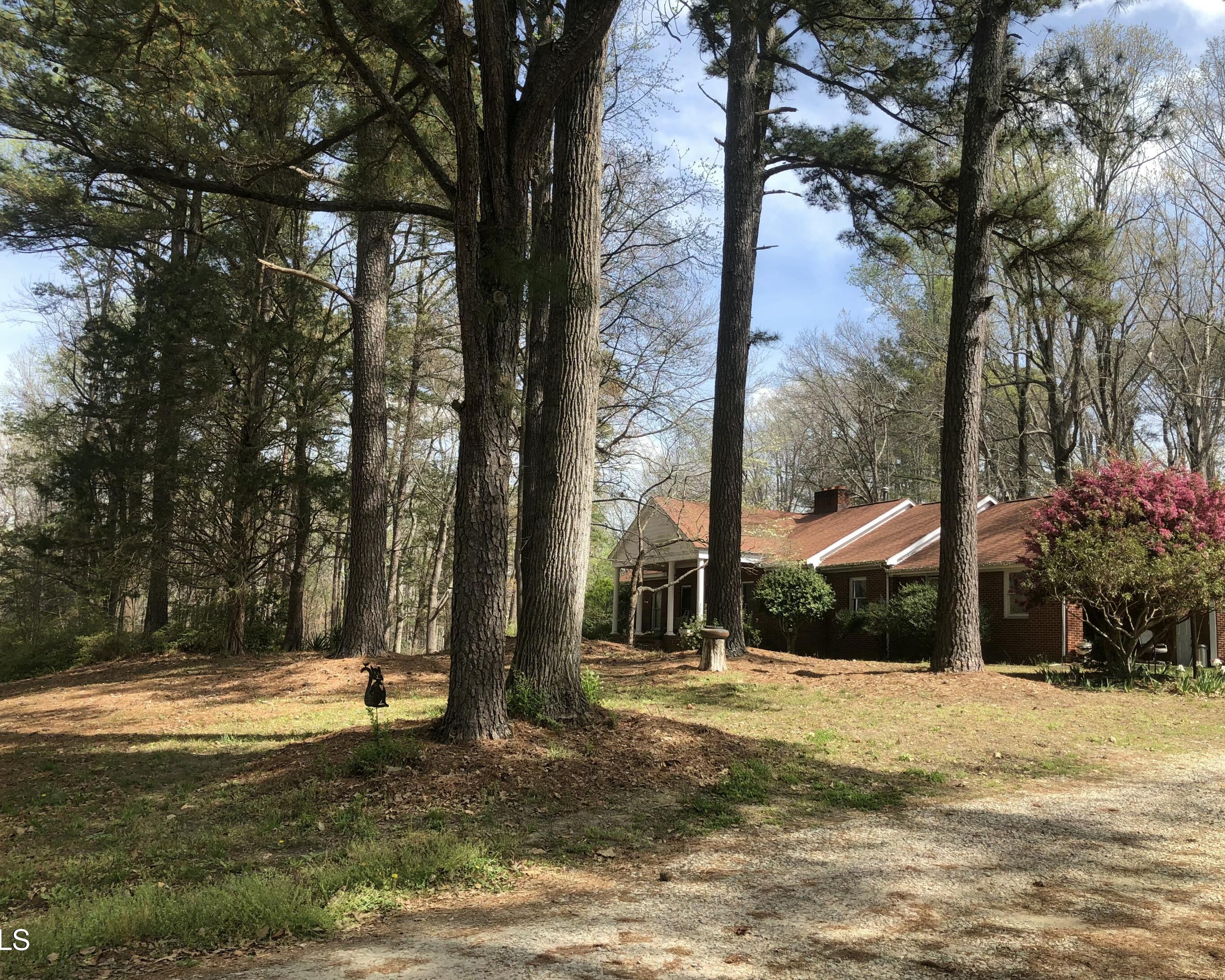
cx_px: 626
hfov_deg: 58.8
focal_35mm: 30
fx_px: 1088
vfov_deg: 48.5
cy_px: 482
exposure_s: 1/838
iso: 20
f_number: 1.8
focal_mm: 3.99
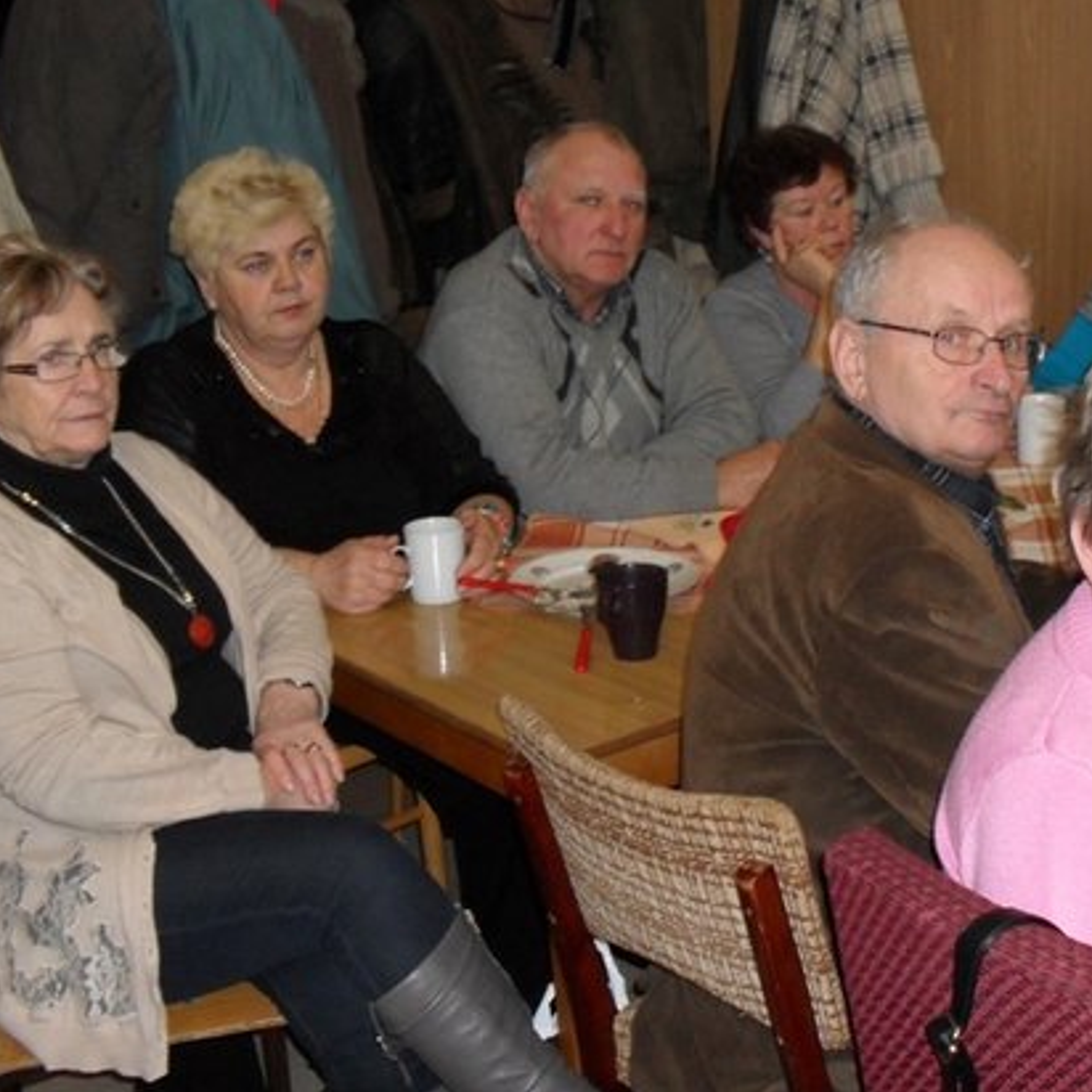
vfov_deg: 32.2
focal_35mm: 53
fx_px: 1892
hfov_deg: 31.9
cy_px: 472
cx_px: 750
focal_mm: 6.3
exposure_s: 1/45
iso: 200
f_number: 2.8
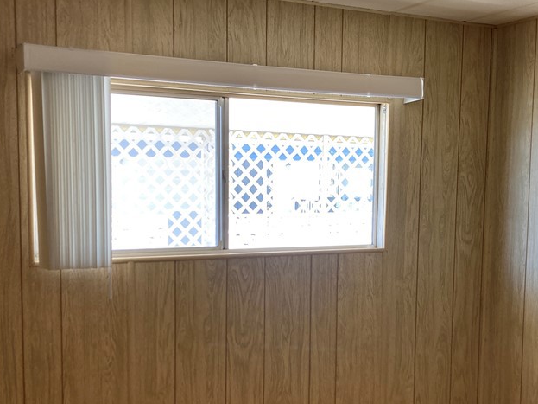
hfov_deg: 41.2
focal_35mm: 46
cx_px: 291
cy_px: 246
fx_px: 715
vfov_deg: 31.4
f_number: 1.8
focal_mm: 3.99
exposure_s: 1/60
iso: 64
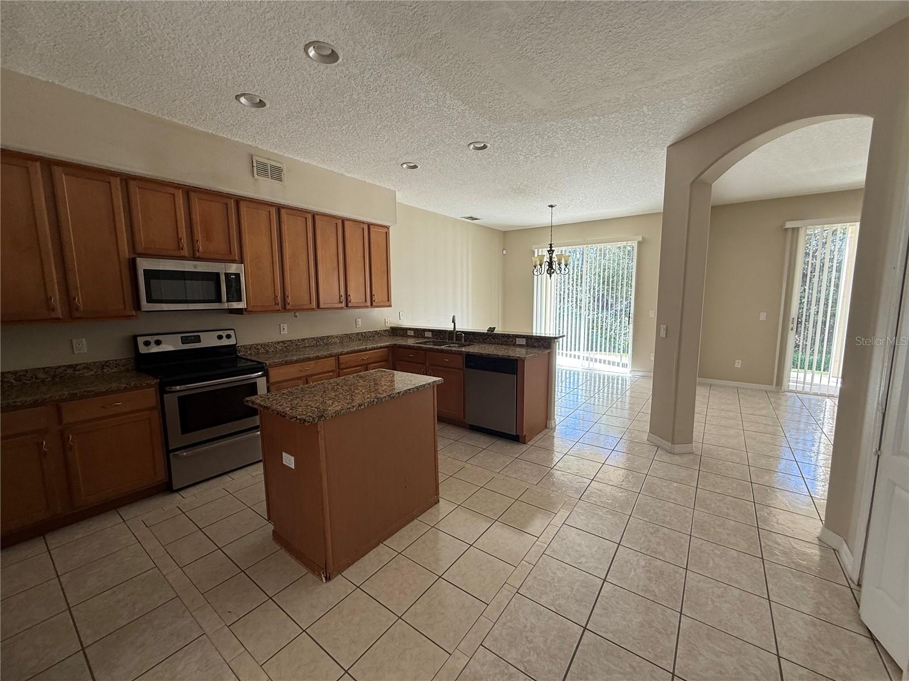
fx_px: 368
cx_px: 454
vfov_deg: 85.7
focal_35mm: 14
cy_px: 340
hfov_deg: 102.1
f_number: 2.2
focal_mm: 2.22
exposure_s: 1/99
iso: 80
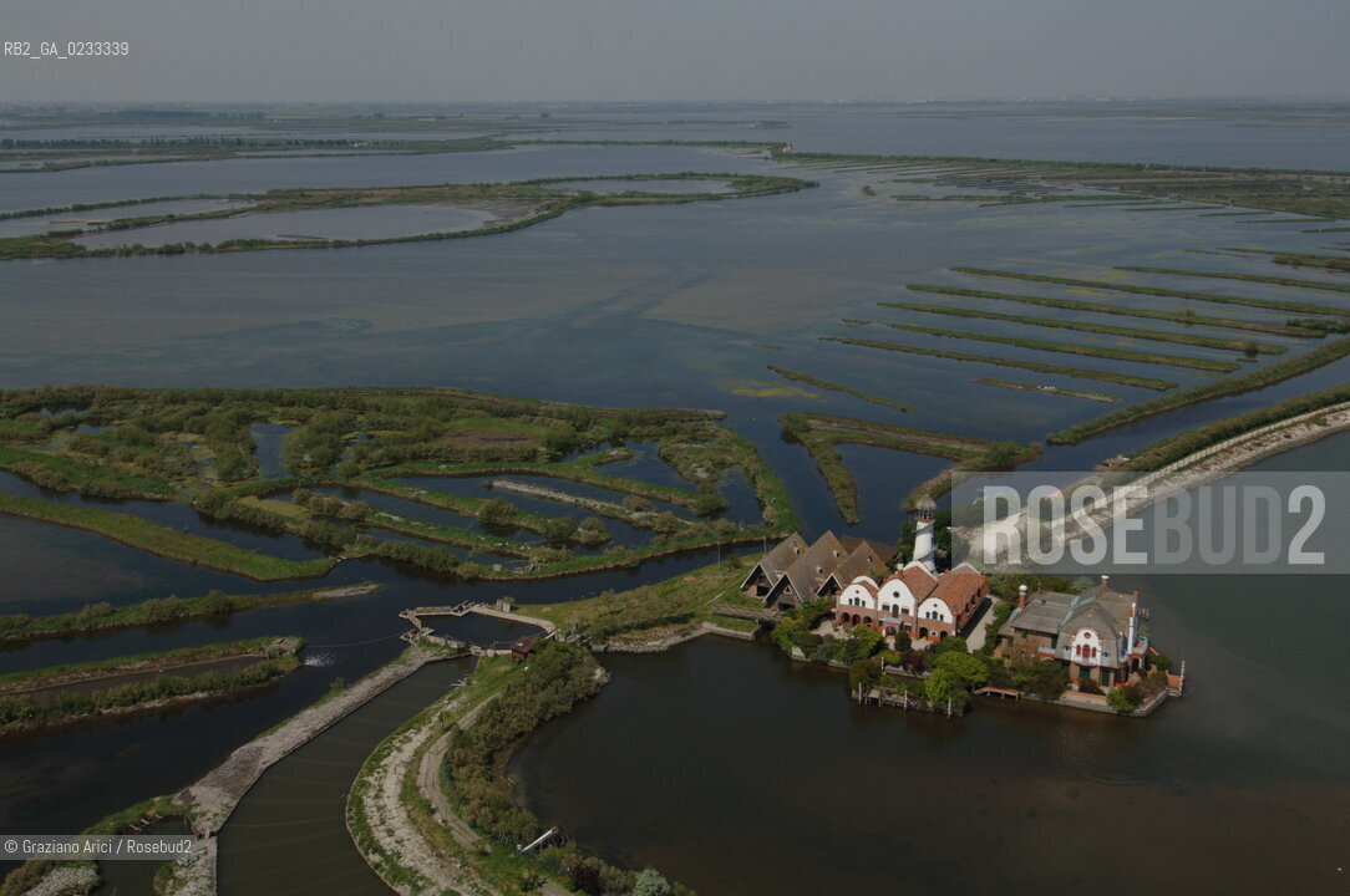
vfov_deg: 36.8
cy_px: 448
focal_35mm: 36
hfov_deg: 53.2
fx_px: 1348
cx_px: 675
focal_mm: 24
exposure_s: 1/800
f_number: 9
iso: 200
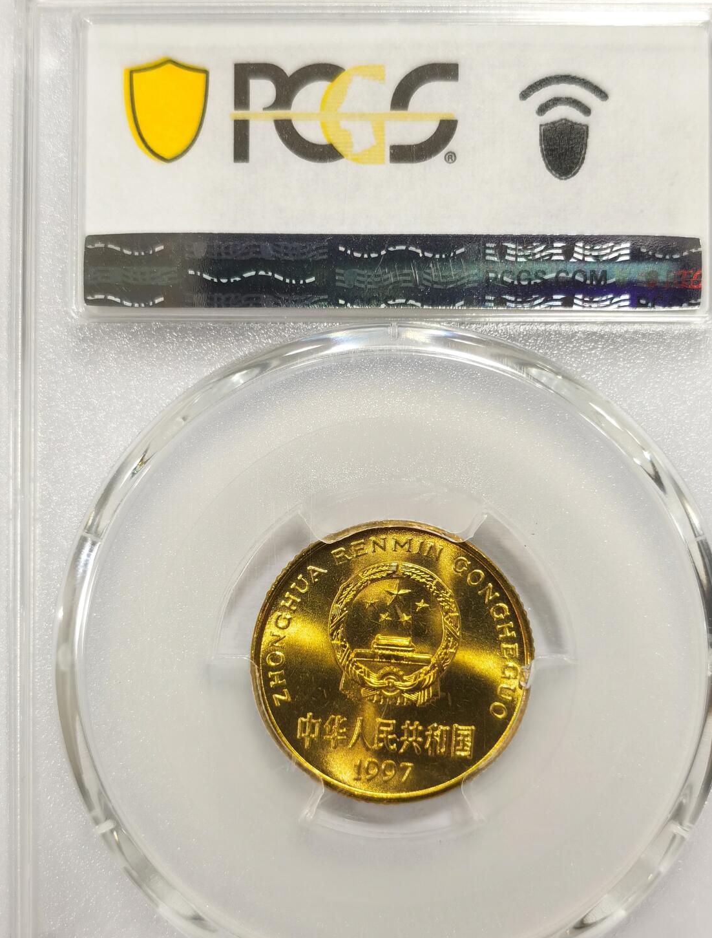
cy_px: 496
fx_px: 1823
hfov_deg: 22.1
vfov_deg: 28.8
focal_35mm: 67
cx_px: 396
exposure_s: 1/100
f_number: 16
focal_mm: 5.56
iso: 125
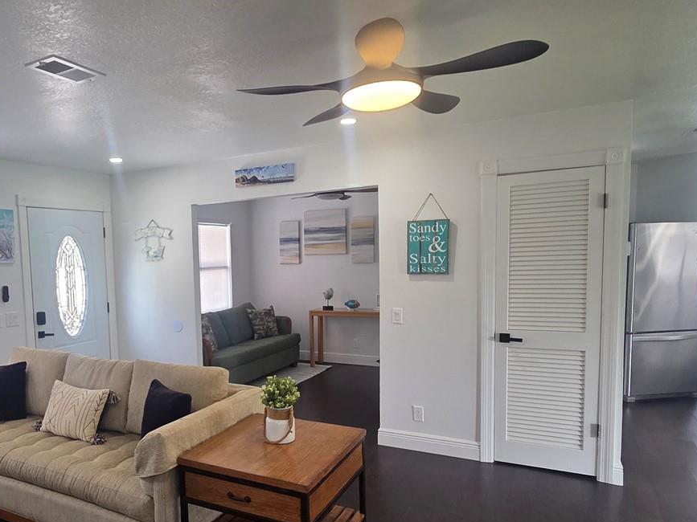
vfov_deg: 56.5
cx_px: 238
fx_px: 483
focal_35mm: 24
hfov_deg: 69.8
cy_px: 301
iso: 160
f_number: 2.2
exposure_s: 1/120
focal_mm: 2.2
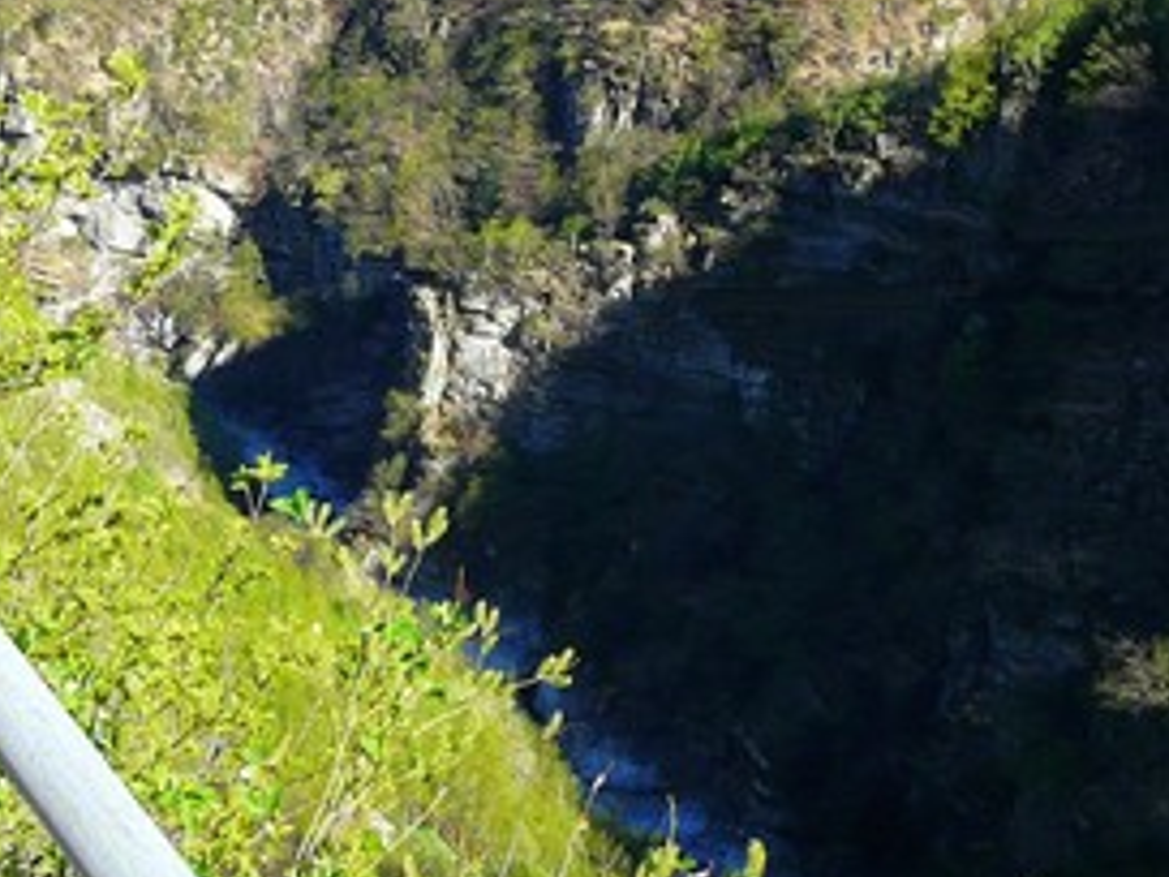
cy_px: 275
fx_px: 2229
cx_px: 430
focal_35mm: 66
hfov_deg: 29.3
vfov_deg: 22.1
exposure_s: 1/250
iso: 100
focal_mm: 4.6
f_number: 4.5
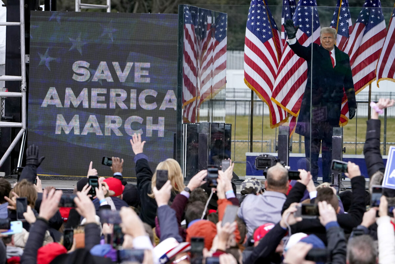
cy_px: 132
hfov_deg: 6.1
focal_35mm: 338
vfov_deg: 4.1
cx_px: 198
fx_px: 3708
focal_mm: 338
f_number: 9
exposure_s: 1/1600
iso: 3200
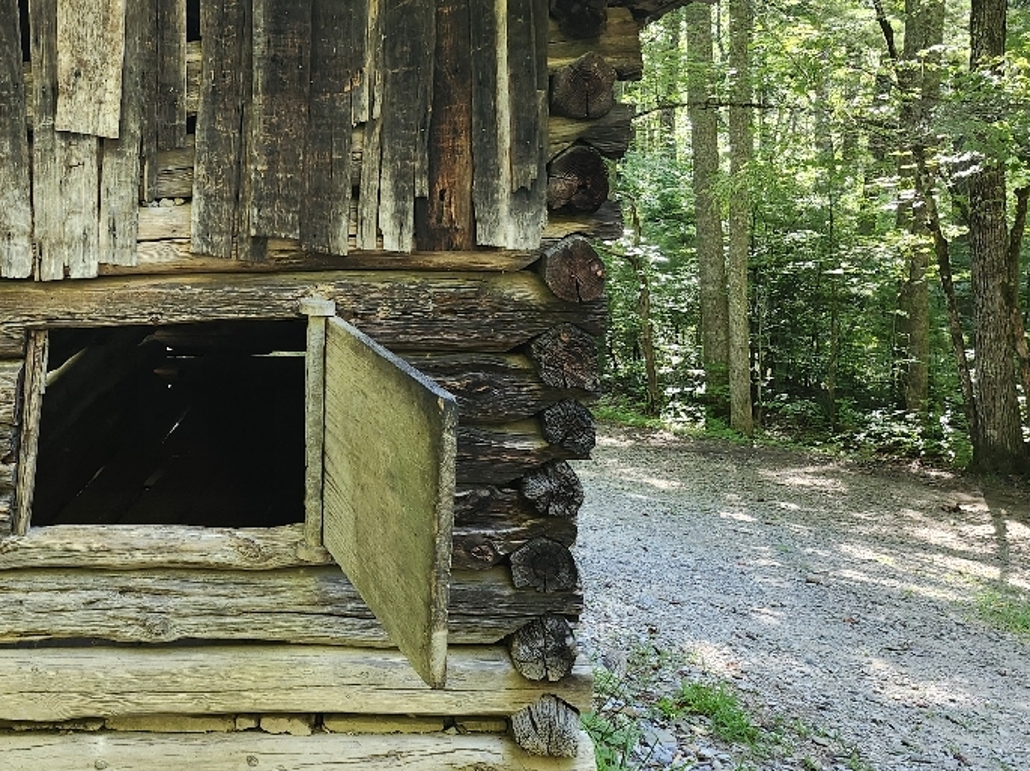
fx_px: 1279
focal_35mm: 43
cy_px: 195
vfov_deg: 32.9
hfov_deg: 41.7
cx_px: 185
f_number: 1.8
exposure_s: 1/182
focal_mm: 5.54
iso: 200
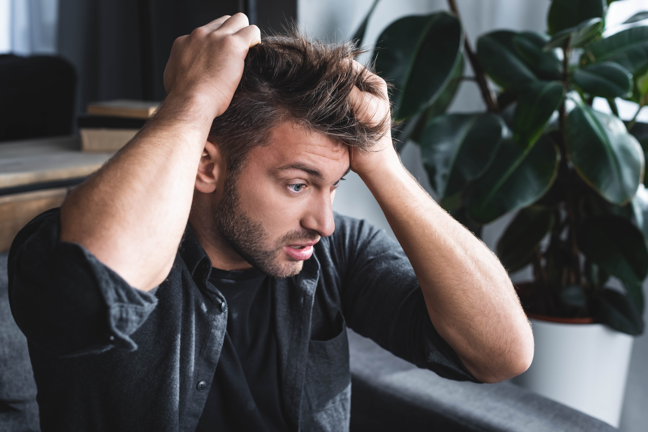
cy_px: 216
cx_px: 324
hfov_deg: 39.6
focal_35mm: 50
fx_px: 900
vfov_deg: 27.0
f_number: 3.5
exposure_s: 1/200
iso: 125
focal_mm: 50
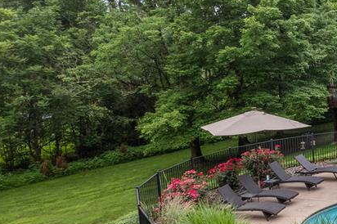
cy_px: 130
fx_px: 542
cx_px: 441
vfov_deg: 23.3
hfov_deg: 28.3
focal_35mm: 58
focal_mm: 8.38
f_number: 2.8
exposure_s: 1/15
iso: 300
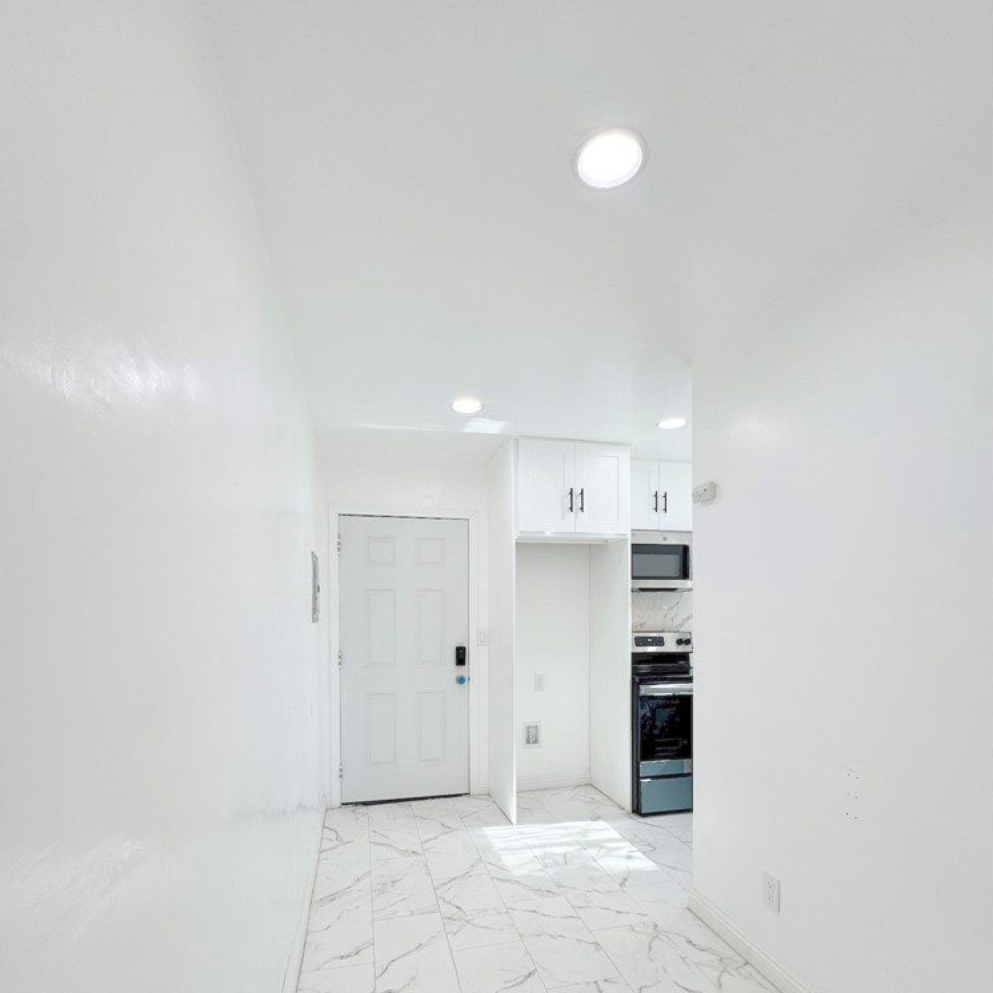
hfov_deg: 84.0
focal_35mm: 17
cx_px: 489
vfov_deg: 82.4
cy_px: 620
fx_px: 552
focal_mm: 2.22
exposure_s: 1/120
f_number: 2.2
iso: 64
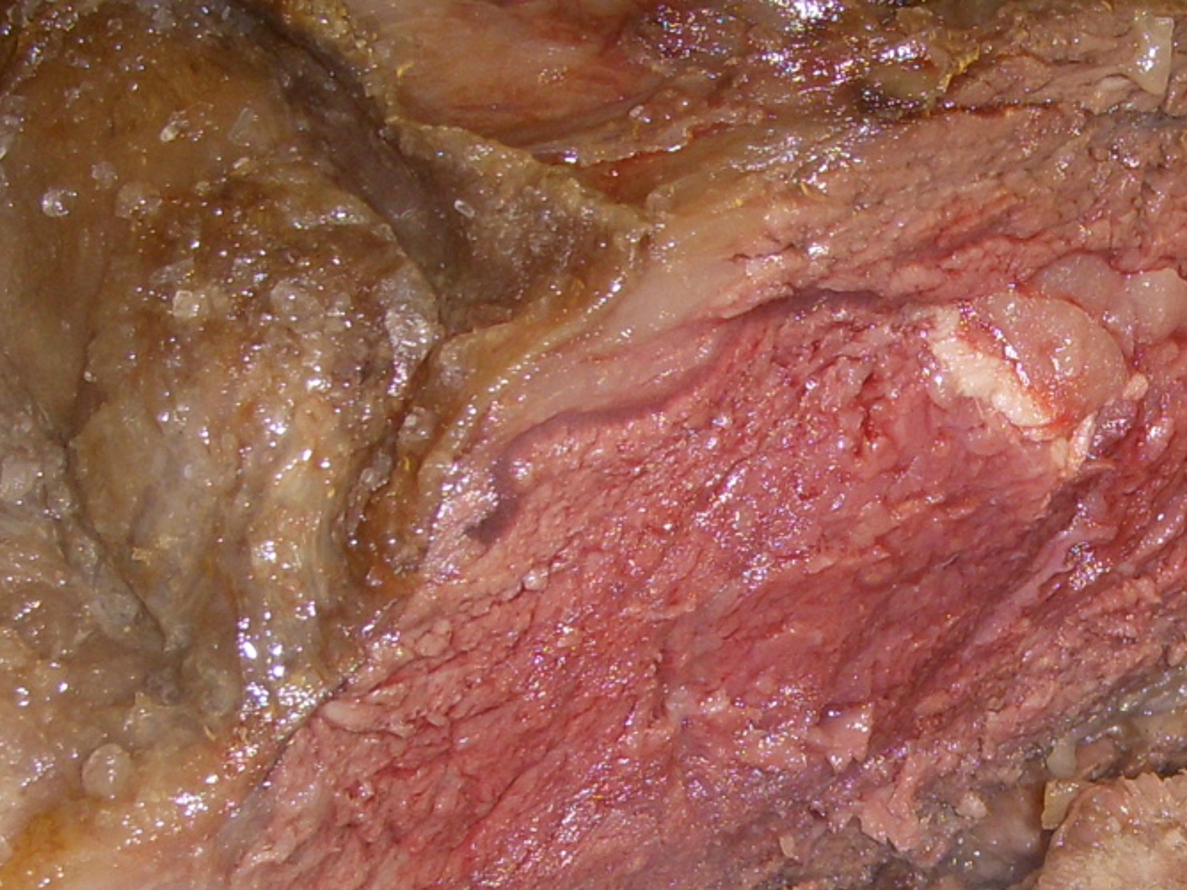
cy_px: 1201
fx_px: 4629
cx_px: 1013
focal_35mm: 135
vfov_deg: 10.7
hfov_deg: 14.5
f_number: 3.4
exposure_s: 1/30
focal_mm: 7.9
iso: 100
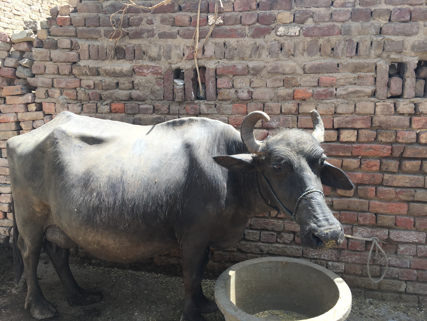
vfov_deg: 48.2
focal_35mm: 29
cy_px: 160
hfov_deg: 61.7
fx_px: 358
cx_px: 214
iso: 25
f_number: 2.2
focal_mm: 4.15
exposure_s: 1/407
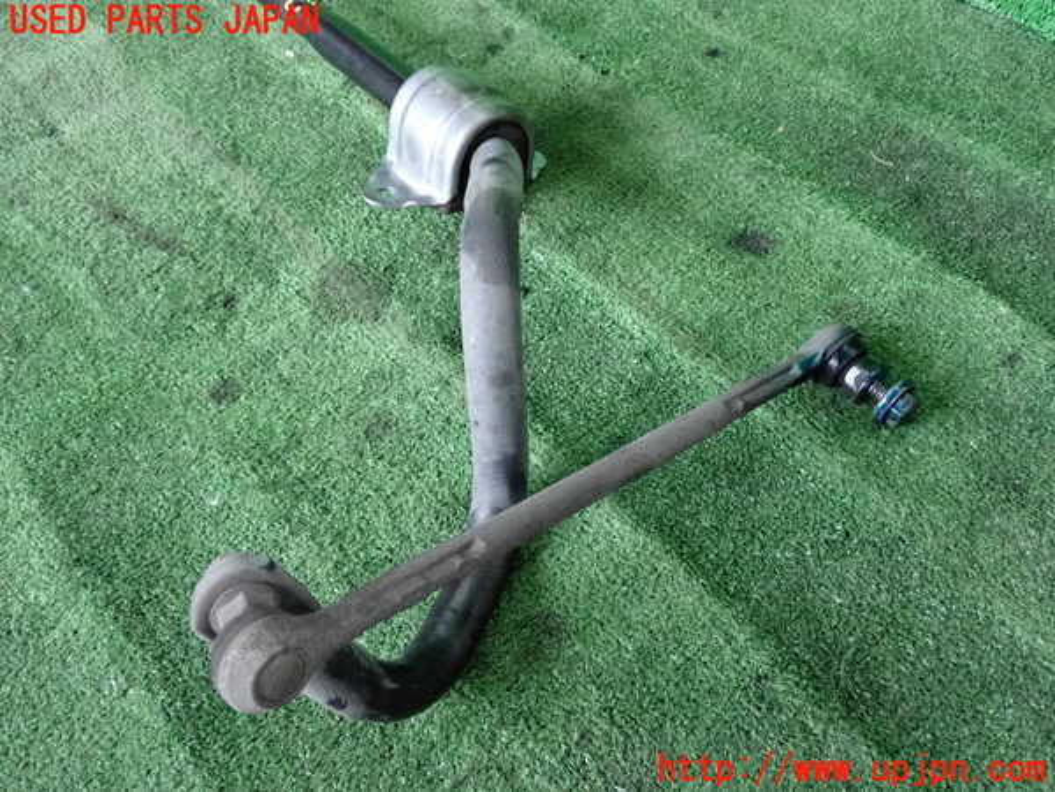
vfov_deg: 39.7
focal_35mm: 36
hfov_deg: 51.4
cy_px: 396
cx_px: 528
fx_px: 1097
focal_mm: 6.37
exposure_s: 1/125
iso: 2500
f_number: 2.5
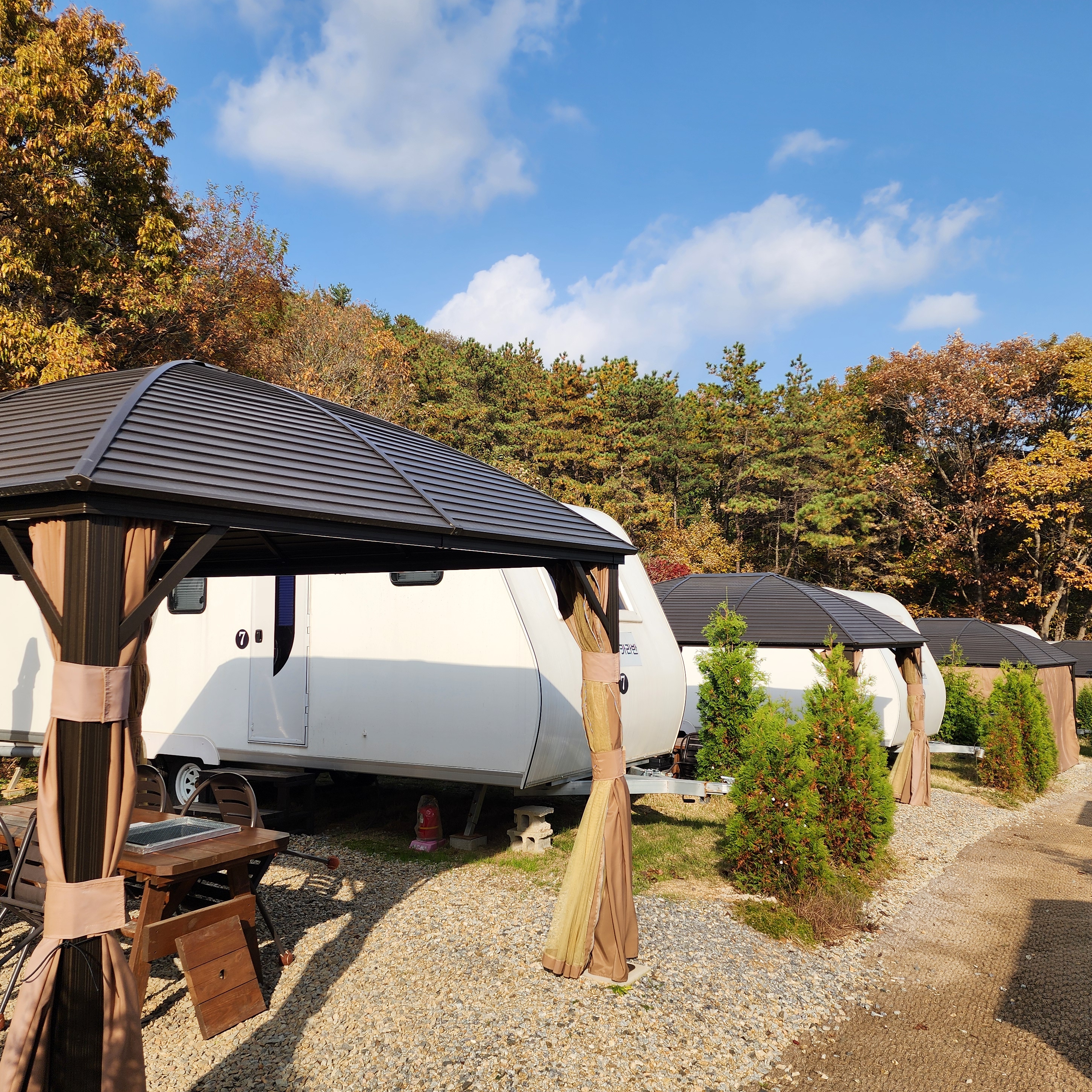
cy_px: 557
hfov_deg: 57.3
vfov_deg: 57.3
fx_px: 999
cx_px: 560
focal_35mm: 28
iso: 12
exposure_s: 1/994
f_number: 1.8
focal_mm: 6.4
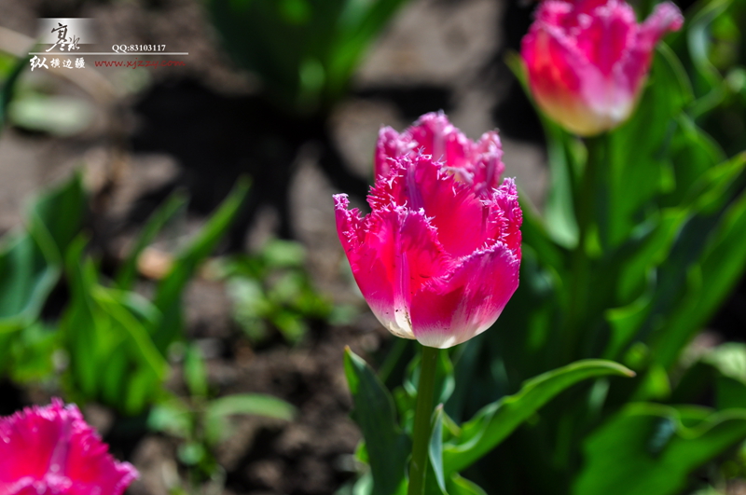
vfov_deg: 4.6
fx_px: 6208
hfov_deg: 6.9
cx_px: 373
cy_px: 248
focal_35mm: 300
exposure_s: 1/800
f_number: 5
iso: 100
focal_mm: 200
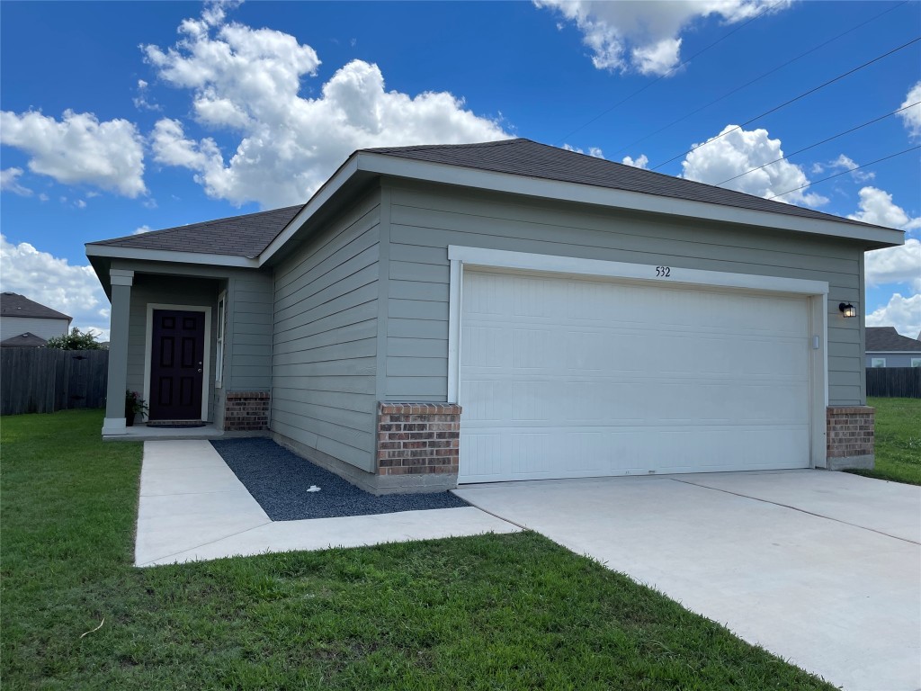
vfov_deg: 53.1
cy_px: 346
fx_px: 692
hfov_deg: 67.3
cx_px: 460
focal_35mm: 26
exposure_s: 1/2747
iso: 32
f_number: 1.6
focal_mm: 4.2
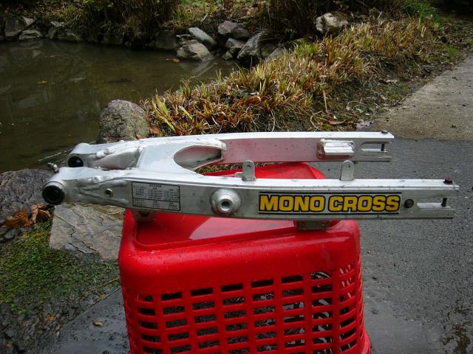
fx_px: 478
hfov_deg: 52.6
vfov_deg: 40.7
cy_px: 177
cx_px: 236
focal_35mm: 35
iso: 50
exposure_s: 1/100
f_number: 2.8
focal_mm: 5.8
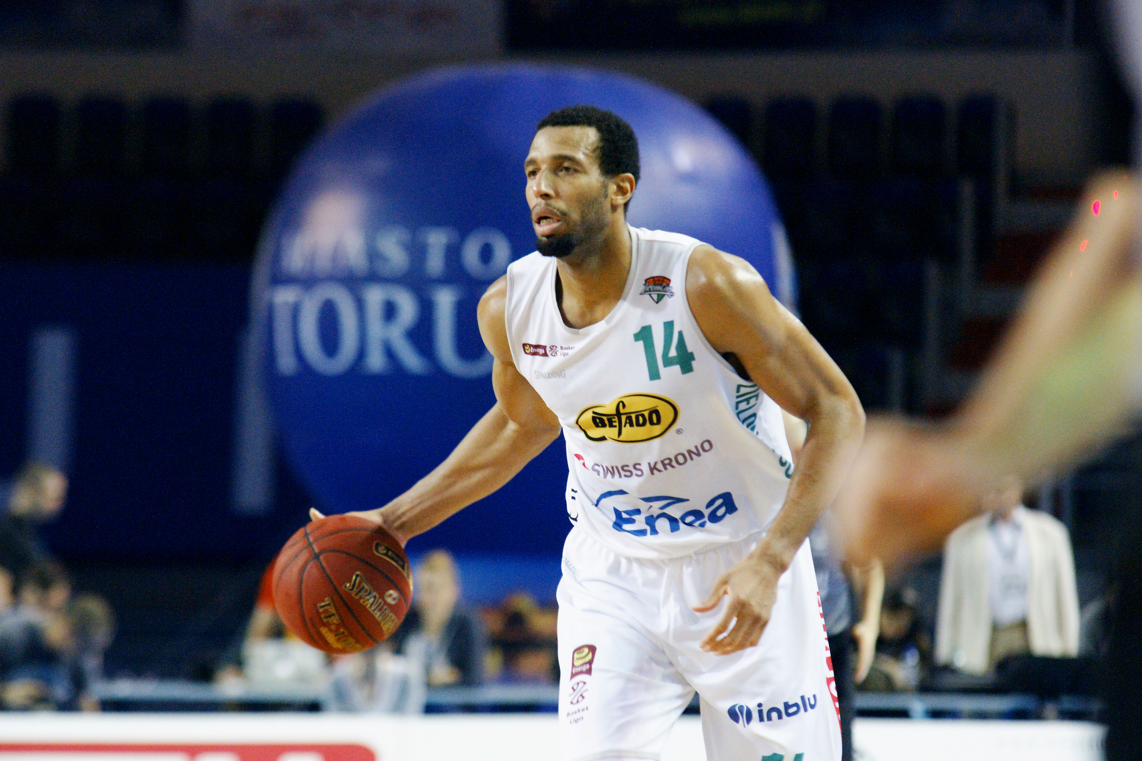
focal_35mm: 270
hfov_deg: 7.6
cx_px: 571
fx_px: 8564
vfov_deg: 5.1
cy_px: 380
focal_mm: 180
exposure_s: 1/500
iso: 1600
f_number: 3.5
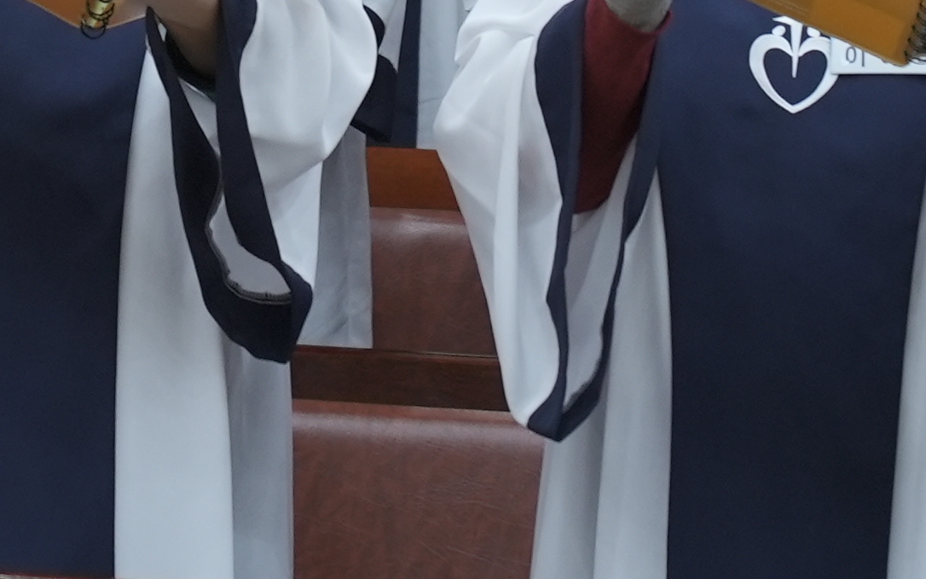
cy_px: -510
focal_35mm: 418
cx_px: -60
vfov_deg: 3.1
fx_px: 10550
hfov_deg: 5.0
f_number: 4.5
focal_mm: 105
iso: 1600
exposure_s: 1/160
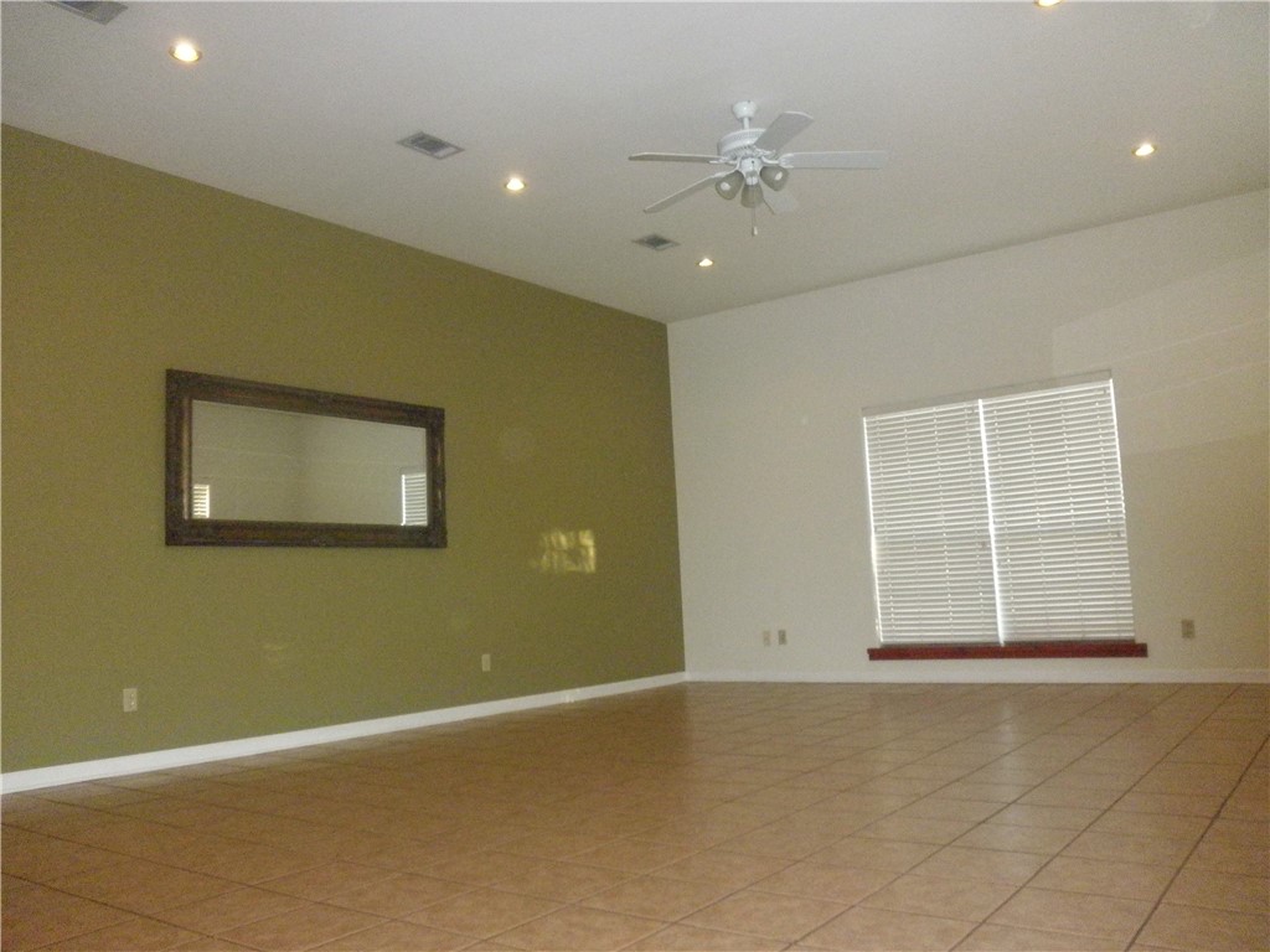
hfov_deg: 63.4
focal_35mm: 28
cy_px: 476
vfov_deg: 49.7
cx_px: 635
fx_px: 1027
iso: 800
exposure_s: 1/125
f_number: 3
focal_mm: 5
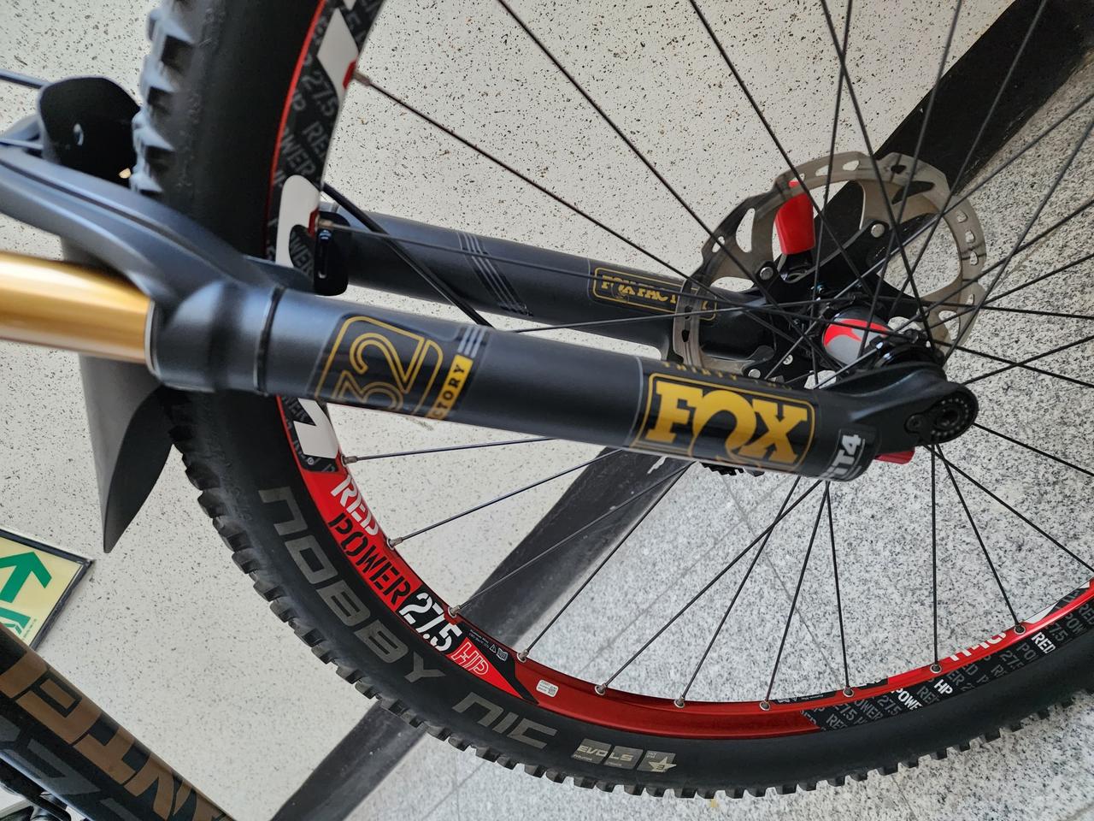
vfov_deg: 58.9
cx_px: 547
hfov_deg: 73.9
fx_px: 727
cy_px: 410
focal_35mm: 23
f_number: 1.8
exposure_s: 1/120
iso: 1000
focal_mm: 6.4
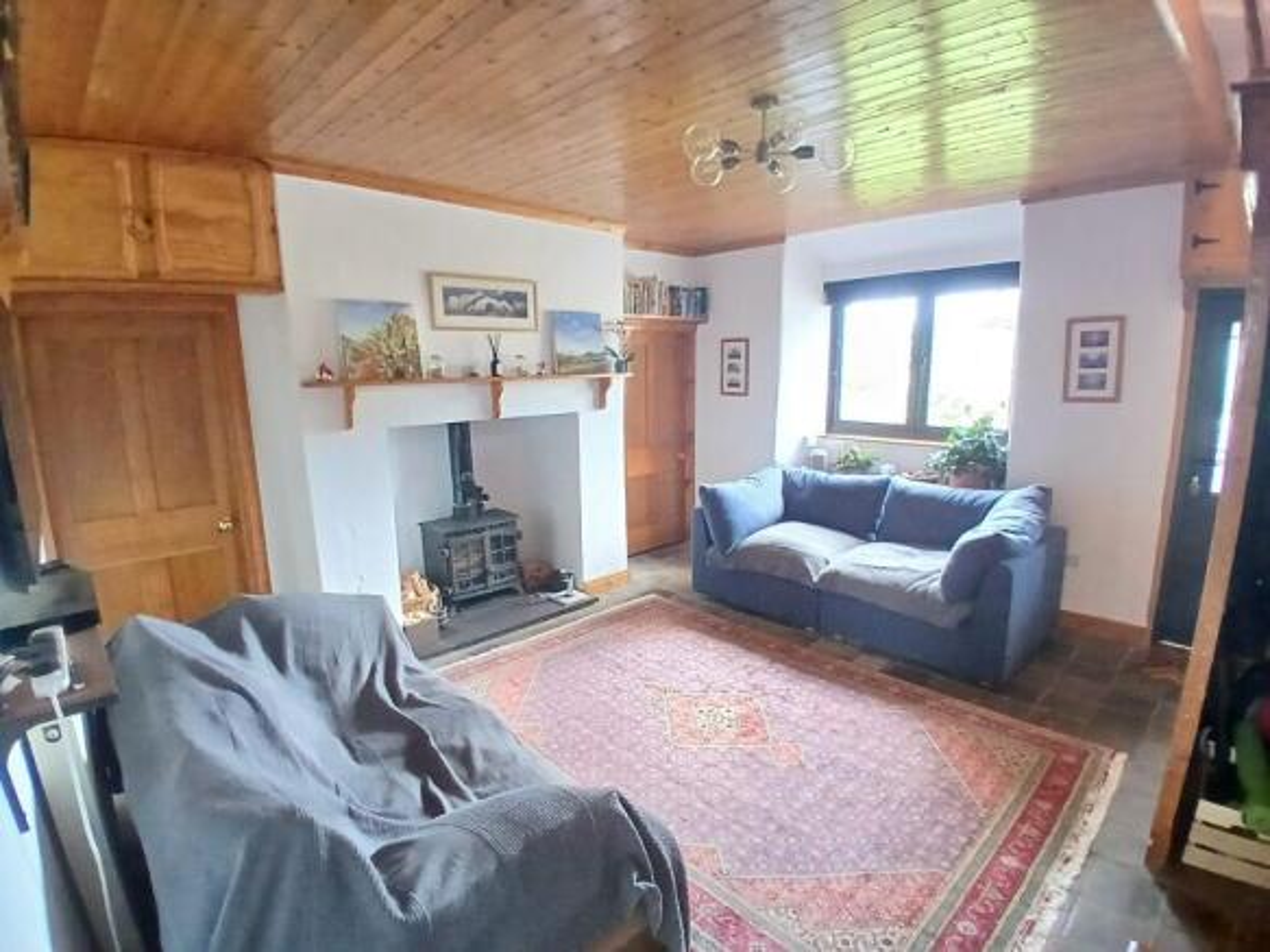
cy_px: 476
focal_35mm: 17
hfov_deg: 91.0
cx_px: 635
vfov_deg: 74.7
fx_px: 624
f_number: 2.2
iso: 500
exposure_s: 1/25
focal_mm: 1.4
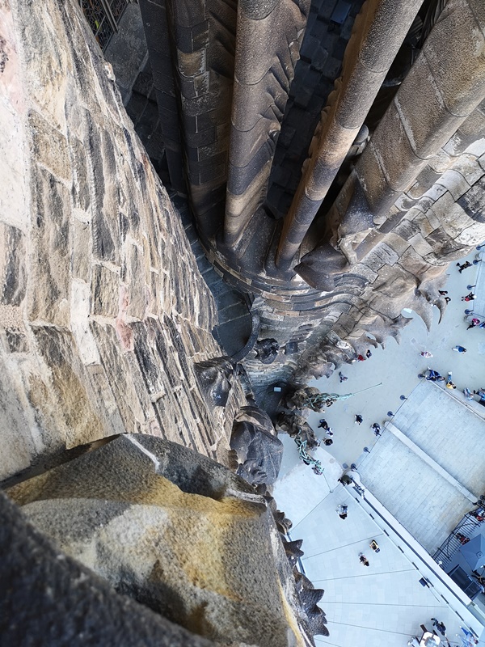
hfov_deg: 51.4
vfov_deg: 65.3
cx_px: 242
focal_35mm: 27
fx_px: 504
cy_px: 324
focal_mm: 3.95
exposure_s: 1/117
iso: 50
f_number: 1.8
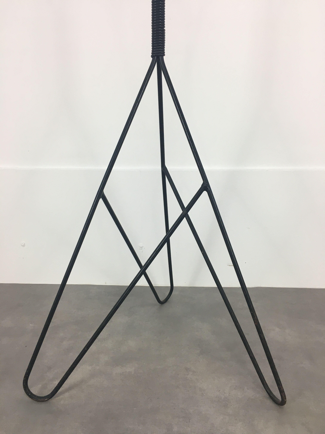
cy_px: 217
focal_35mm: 29
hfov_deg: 48.2
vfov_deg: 61.7
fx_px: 363
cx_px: 162
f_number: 2.2
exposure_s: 1/33
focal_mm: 4.15
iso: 40
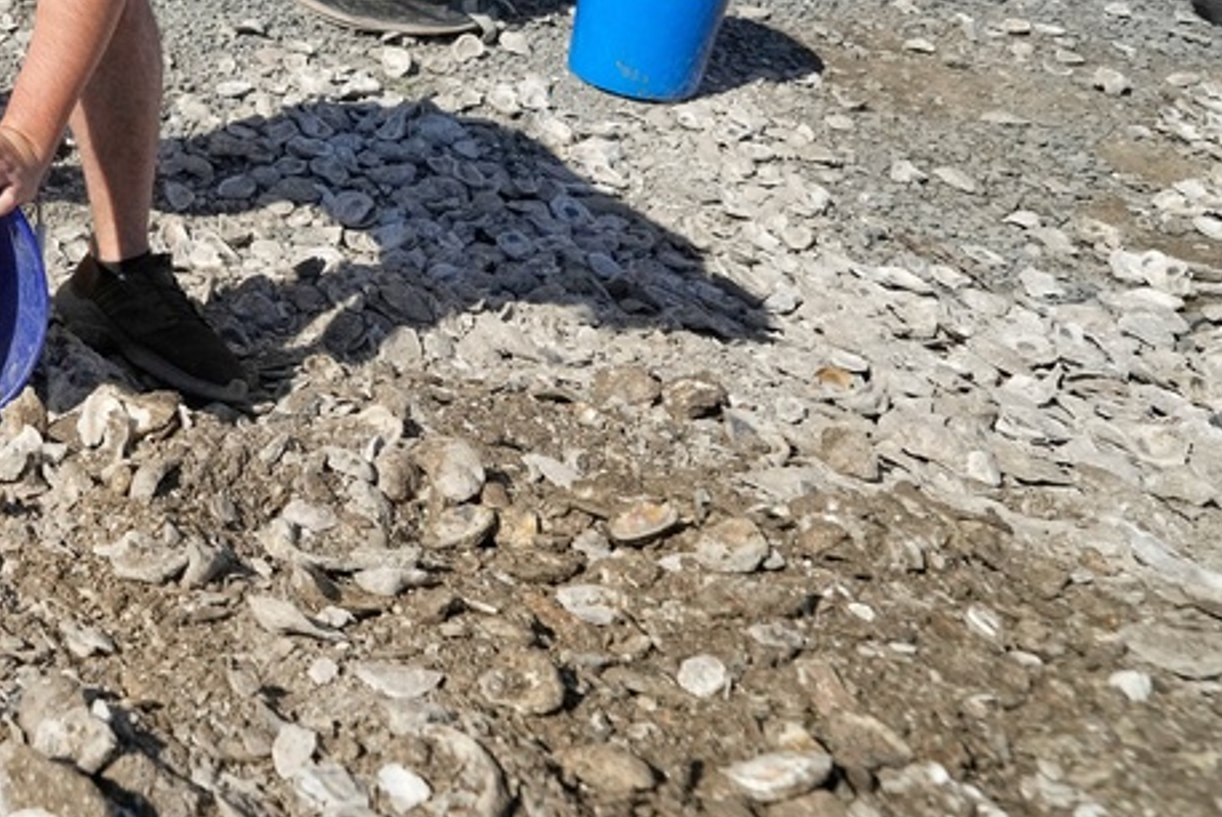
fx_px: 1291
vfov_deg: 32.2
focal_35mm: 38
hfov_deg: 41.3
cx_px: -99
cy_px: -9
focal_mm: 17
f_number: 4.5
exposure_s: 1/16000
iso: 1600
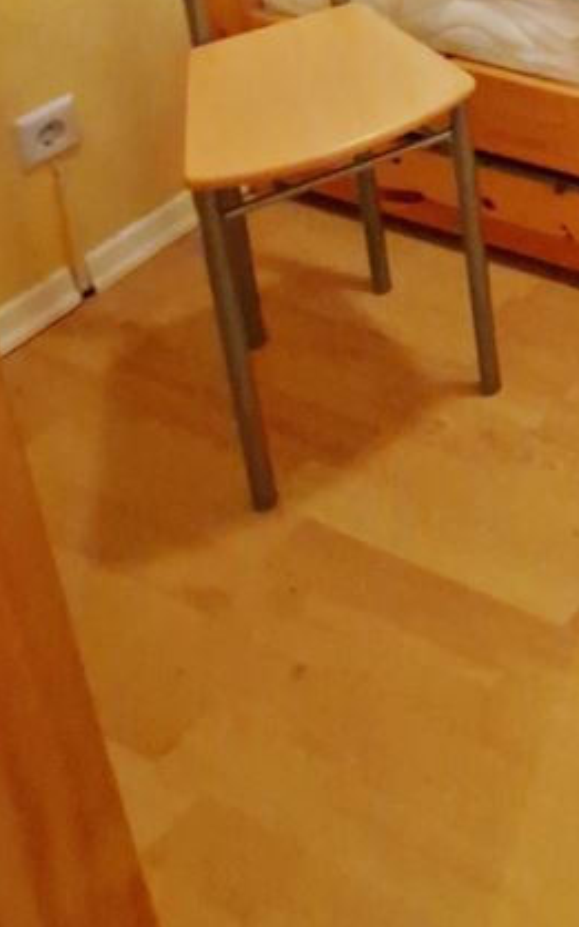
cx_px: 972
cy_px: -252
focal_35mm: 45
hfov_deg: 21.5
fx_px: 1137
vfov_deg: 33.6
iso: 320
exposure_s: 1/17
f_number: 2.2
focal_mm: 2.2
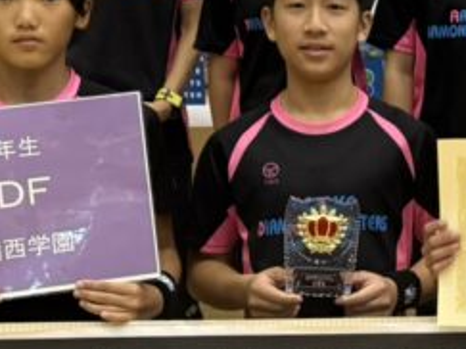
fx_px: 1359
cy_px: 163
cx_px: 520
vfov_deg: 14.6
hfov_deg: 18.7
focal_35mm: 101
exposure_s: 1/50
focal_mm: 6.76
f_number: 1.78
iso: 500
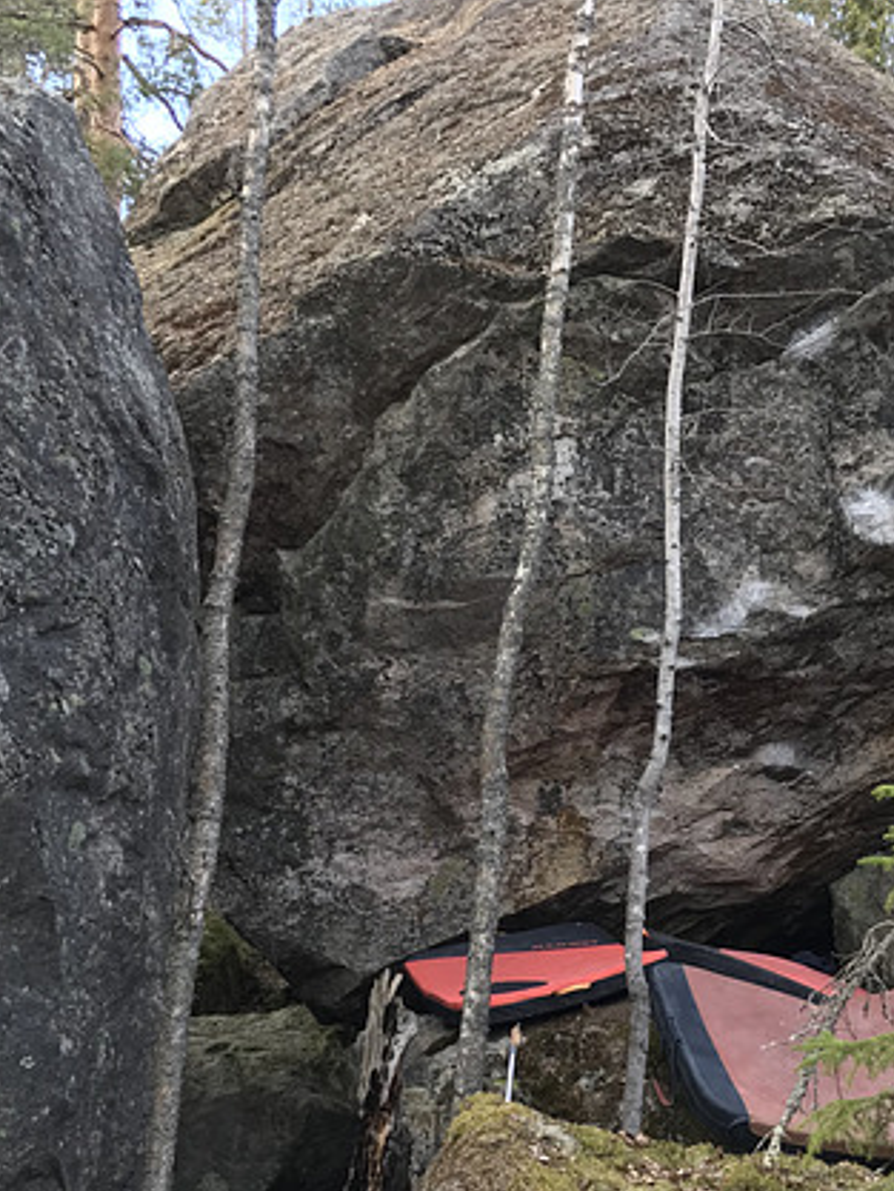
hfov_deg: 28.5
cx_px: 520
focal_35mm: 51
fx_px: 1755
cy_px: 723
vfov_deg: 37.3
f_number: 1.8
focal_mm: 3.99
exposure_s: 1/100
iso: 32
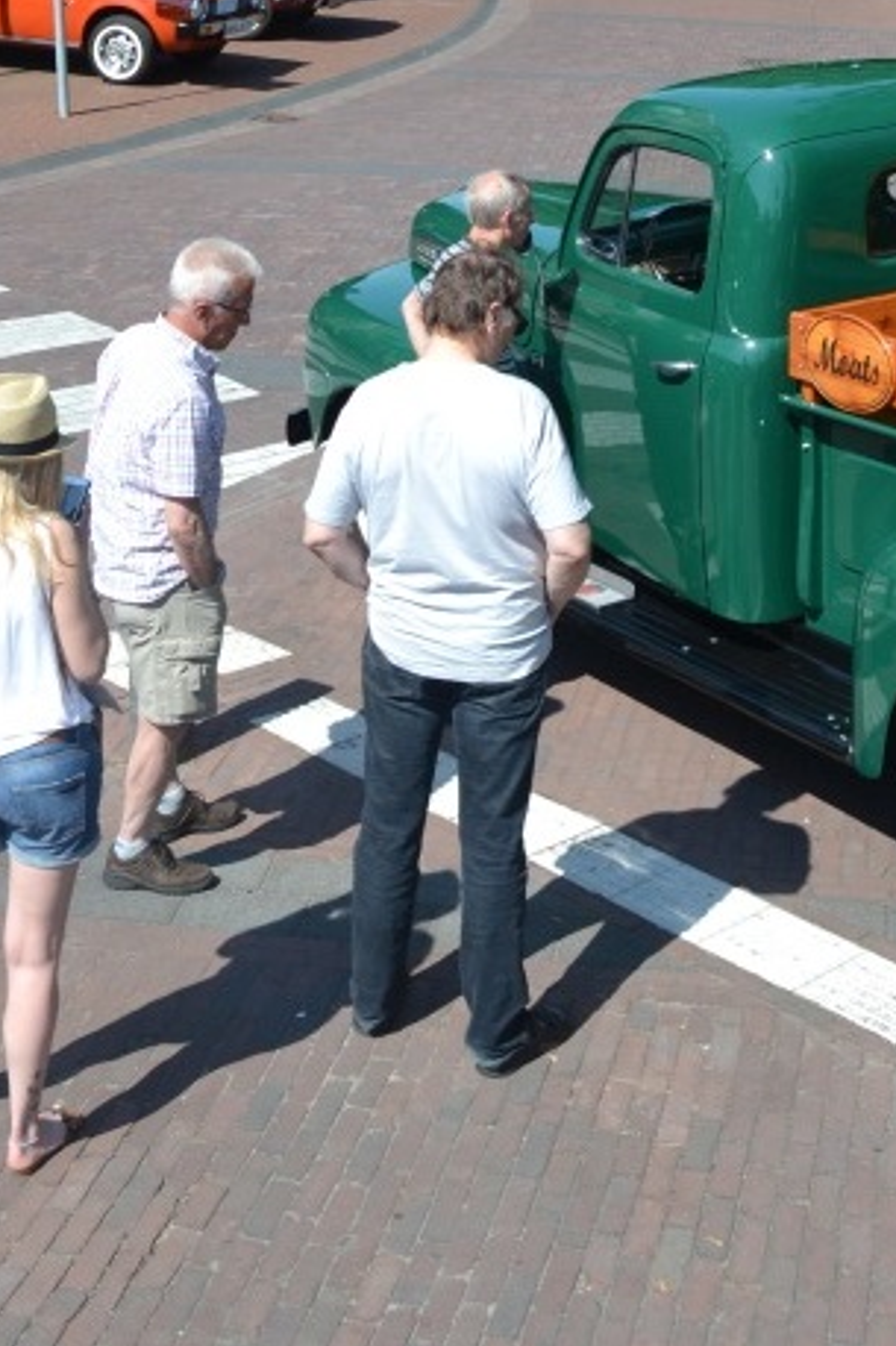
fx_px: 2204
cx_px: 386
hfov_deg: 23.0
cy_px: 91
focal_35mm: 59
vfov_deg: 32.0
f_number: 7.1
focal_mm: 18
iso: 100
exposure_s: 1/200
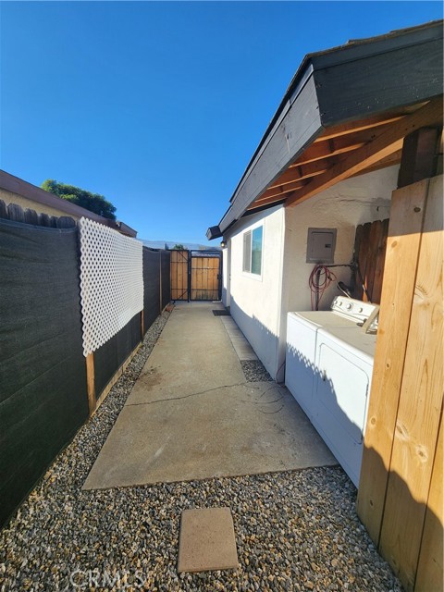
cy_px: 296
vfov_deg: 106.2
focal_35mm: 13
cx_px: 222
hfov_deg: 89.9
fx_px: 222
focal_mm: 2.2
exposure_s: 1/1756
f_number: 2.2
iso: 50
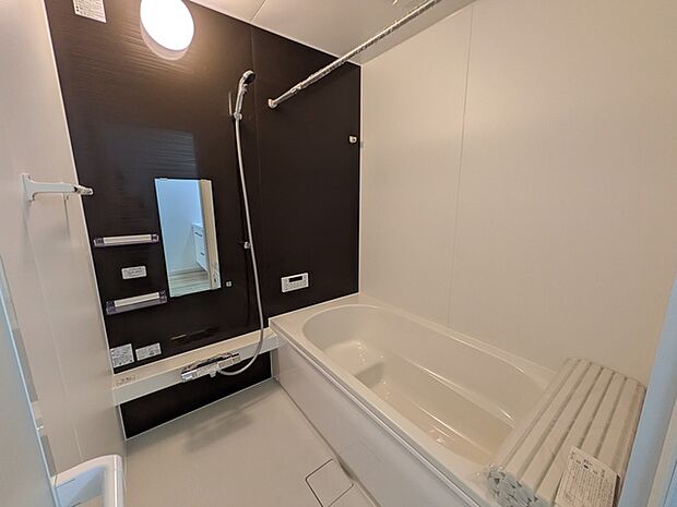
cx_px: 338
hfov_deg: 102.1
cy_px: 254
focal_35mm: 14
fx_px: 274
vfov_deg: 85.7
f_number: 2.2
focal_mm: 1.83
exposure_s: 1/50
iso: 66
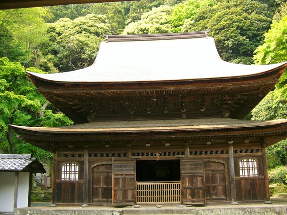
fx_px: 315
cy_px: 108
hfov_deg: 49.0
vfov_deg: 37.7
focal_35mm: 38
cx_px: 144
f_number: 2.8
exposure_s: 1/160
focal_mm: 7.9
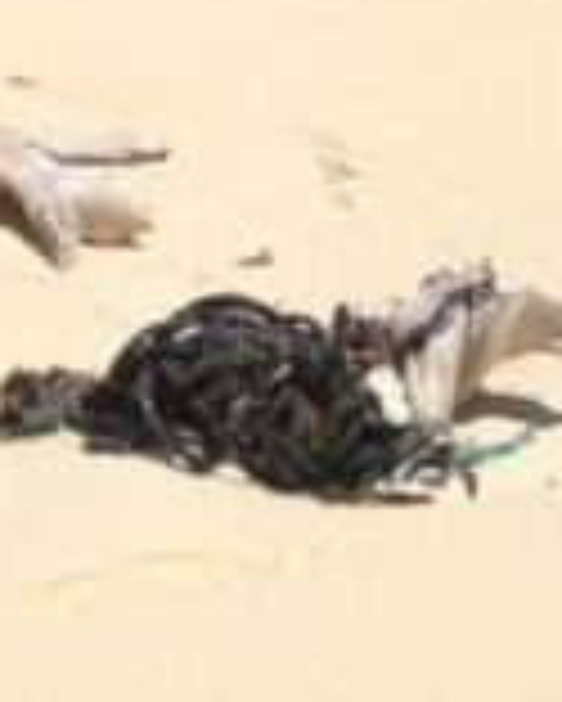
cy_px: -918
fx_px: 4237
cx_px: 90
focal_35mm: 204
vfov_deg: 8.7
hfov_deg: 7.6
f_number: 2.4
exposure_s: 1/3876
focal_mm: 4.13
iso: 50
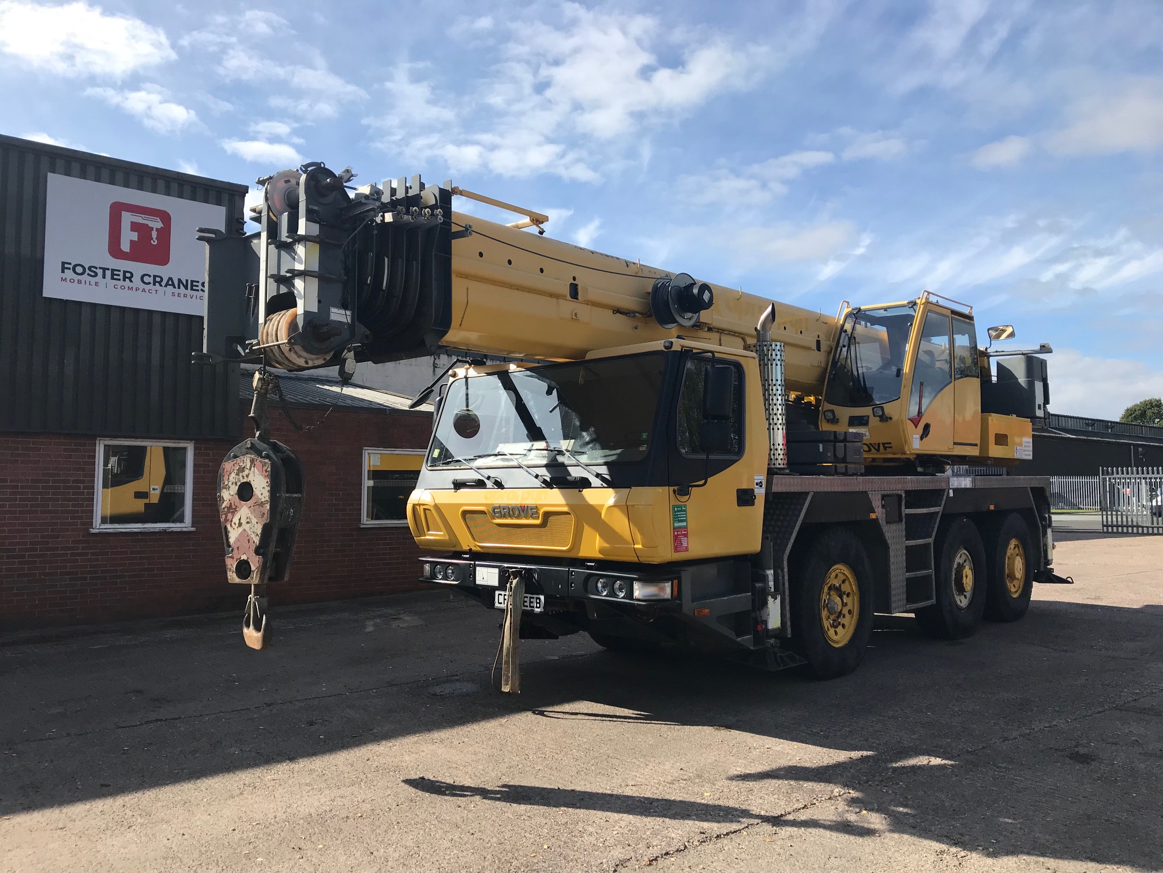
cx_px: 582
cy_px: 436
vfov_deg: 49.7
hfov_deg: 63.4
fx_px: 941
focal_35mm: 28
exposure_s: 1/2283
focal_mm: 3.99
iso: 20
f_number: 1.8
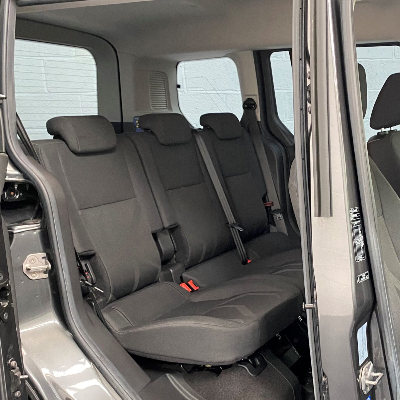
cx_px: 317
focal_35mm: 41
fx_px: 536
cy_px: 252
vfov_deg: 40.6
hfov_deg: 39.4
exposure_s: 1/50
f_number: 1.8
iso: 400
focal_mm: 4.25
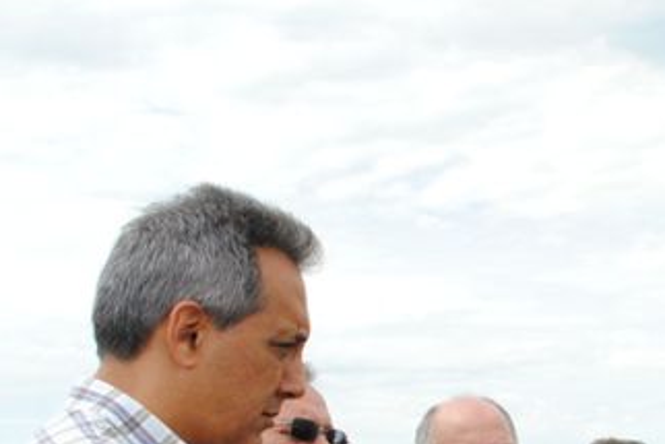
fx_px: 1793
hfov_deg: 20.3
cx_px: 675
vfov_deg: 13.7
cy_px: 536
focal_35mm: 97
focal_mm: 26
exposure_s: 1/400
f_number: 10
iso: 800
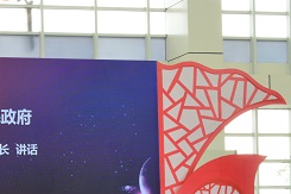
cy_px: 231
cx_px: -29
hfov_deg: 13.3
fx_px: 1228
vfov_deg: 8.9
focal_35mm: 152
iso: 1600
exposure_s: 1/80
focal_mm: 62
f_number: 13
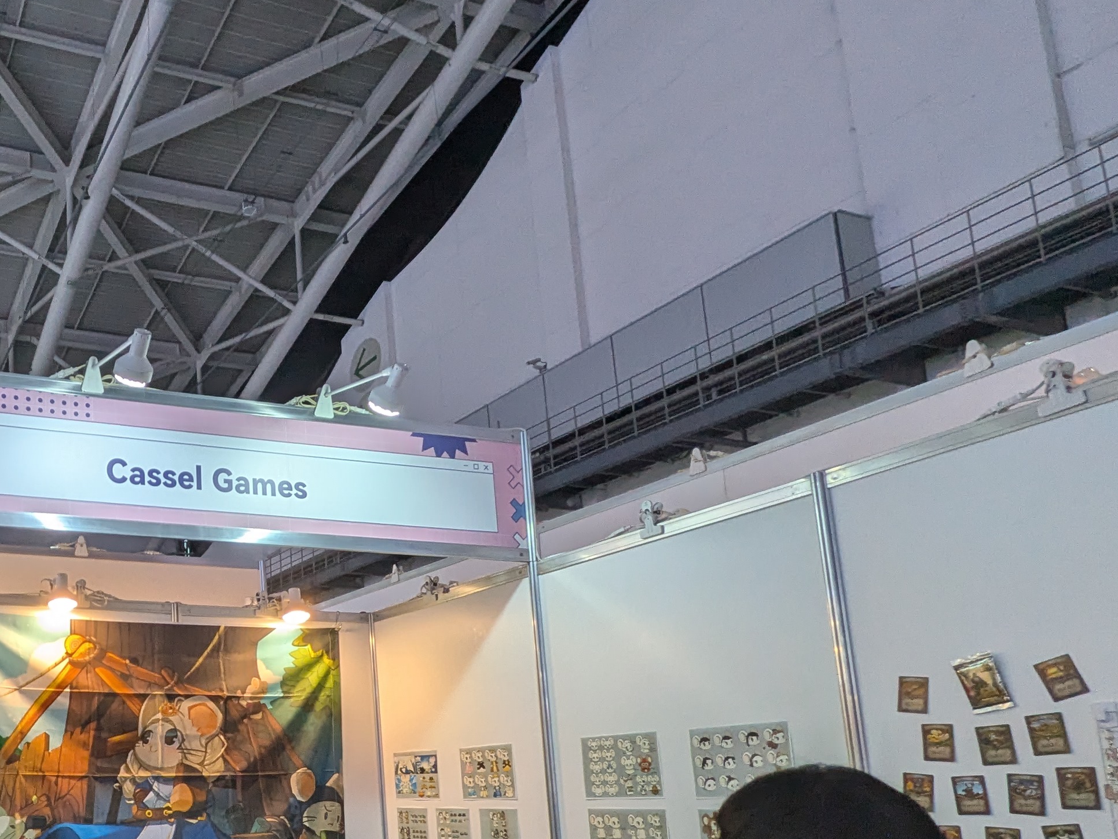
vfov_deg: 46.1
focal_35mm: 29
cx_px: 83
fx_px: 937
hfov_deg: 52.9
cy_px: 652
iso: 142
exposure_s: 1/100
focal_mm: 1.83
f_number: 2.2
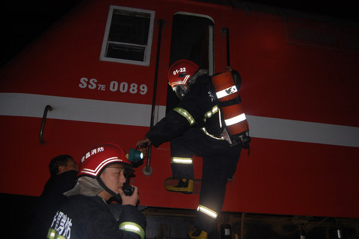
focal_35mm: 30
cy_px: 120
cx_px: 180
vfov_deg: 43.5
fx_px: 299
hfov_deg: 62.0
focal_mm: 20
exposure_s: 1/60
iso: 400
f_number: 3.8
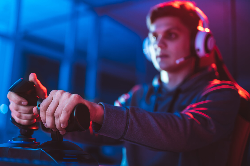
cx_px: 125
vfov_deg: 27.0
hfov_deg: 39.6
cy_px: 83
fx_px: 347
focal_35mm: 50
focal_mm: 50
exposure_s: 1/50
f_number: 1.4
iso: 400
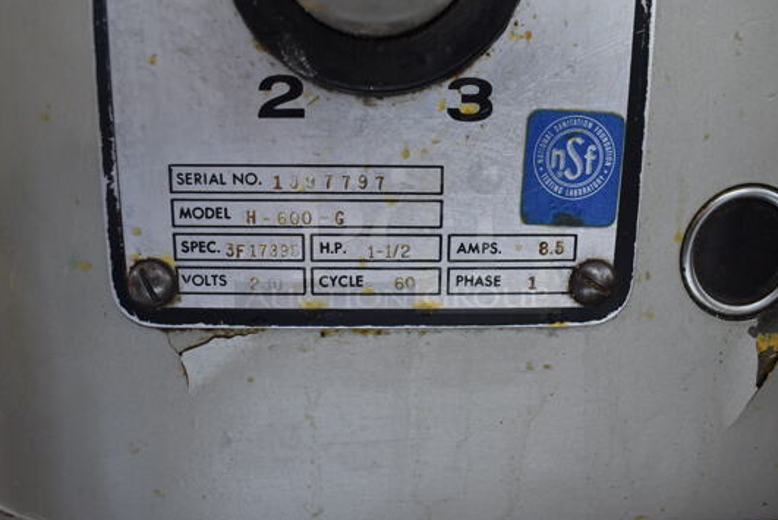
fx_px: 670
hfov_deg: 60.2
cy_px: 236
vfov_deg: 42.4
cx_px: 399
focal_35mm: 31
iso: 800
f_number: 5.6
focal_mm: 18
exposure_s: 1/60
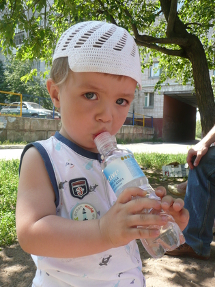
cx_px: 100
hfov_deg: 46.8
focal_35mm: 30
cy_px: 145
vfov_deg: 60.0
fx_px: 248
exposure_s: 1/200
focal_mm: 4.6
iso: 100
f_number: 3.3
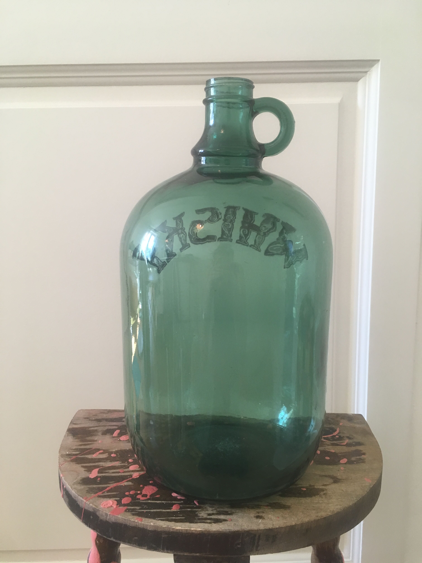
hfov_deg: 48.2
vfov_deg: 61.7
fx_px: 471
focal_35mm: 29
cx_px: 211
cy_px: 282
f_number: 2.2
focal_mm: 4.15
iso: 64
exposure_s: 1/33
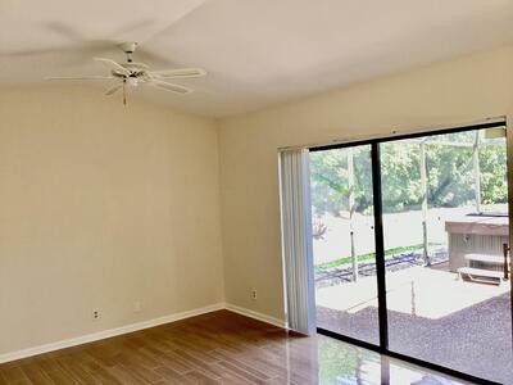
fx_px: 459
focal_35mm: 31
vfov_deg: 45.4
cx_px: 256
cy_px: 192
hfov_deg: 58.4
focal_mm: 3.3
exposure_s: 1/100
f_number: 2.4
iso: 64
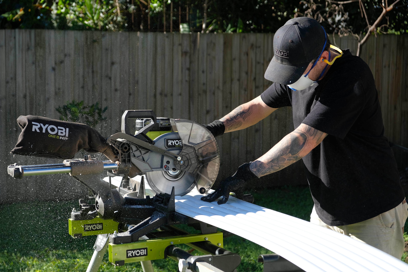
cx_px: 204
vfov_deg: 18.7
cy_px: 136
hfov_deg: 27.7
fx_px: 827
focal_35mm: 73
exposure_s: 1/500
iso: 200
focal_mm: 48.4
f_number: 4
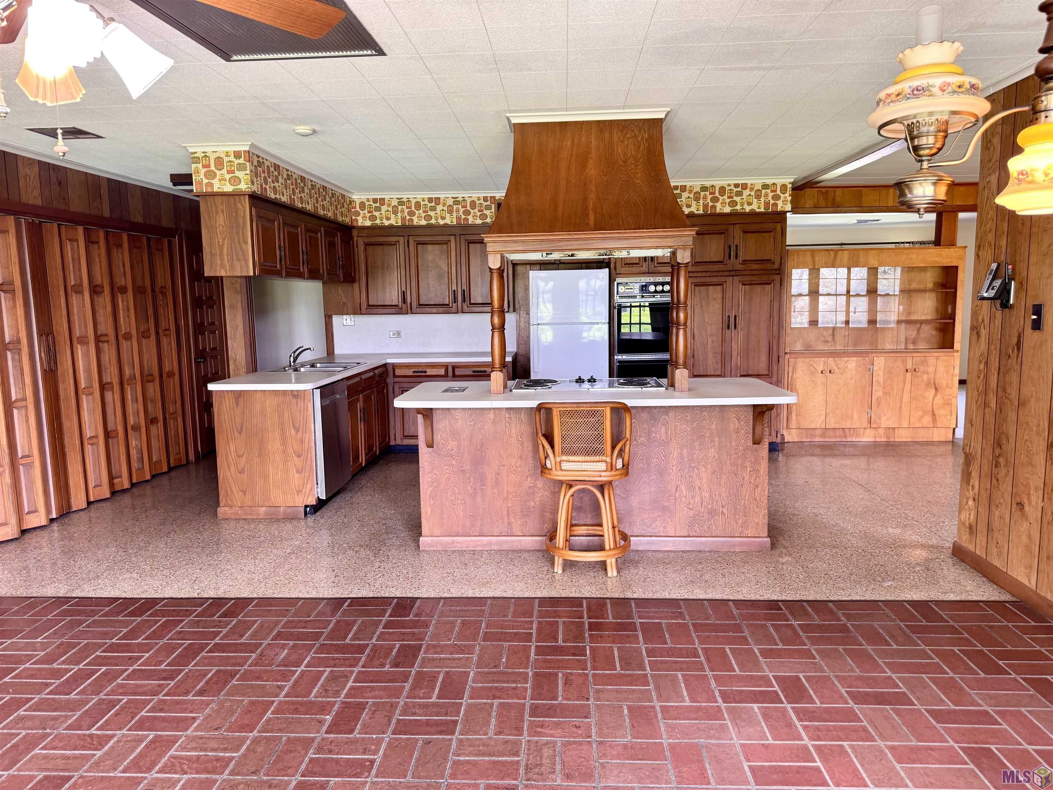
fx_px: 730
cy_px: 395
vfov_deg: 56.8
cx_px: 526
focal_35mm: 24
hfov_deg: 71.6
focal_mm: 6.76
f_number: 1.78
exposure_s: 1/60
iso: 125
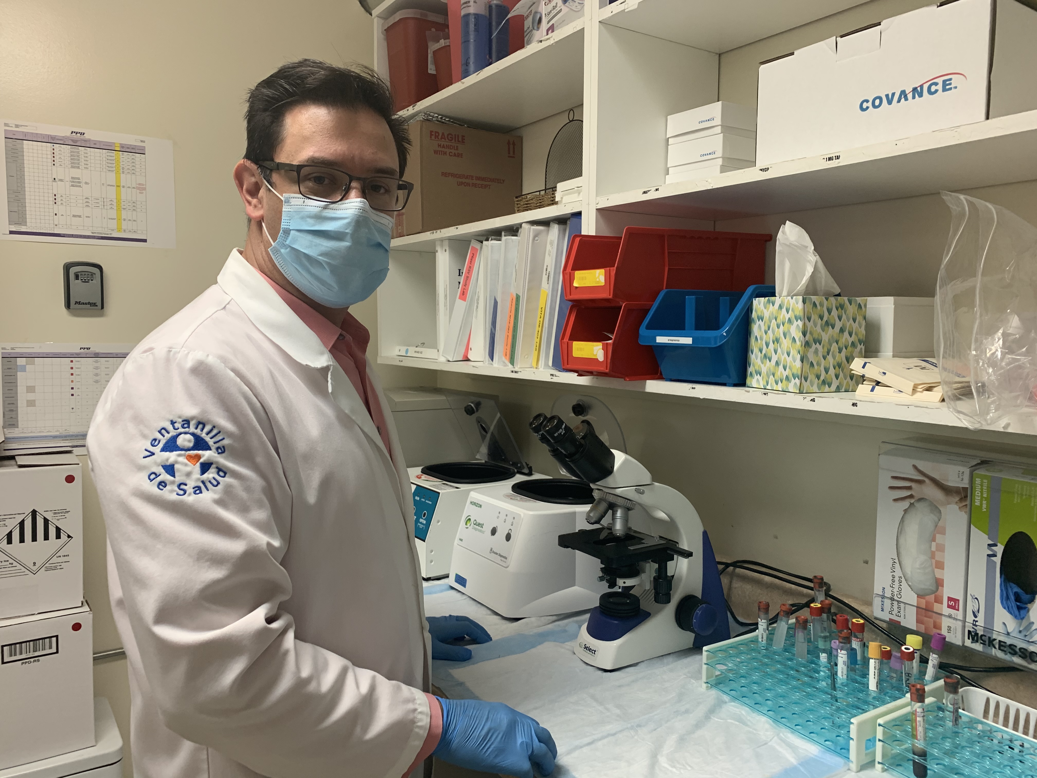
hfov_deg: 67.3
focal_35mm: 26
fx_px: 779
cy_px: 389
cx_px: 518
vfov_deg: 53.1
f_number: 1.8
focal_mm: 4.25
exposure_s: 1/60
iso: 80
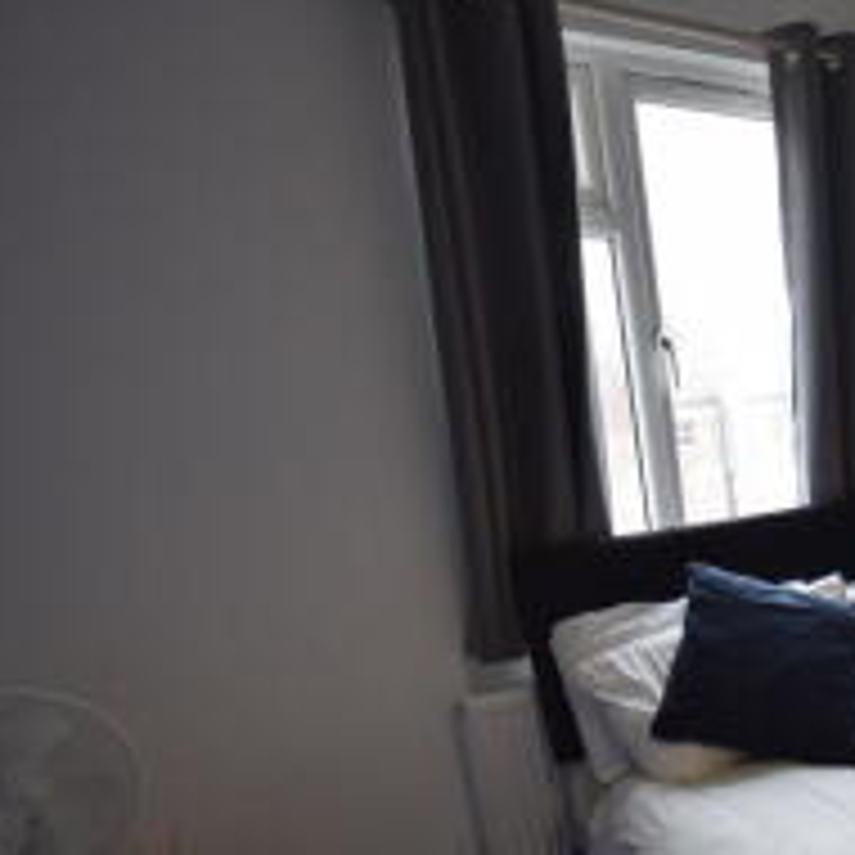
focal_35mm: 32
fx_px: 894
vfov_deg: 47.8
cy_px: 704
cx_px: 909
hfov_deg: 42.0
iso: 400
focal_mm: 10
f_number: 4.5
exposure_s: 1/80
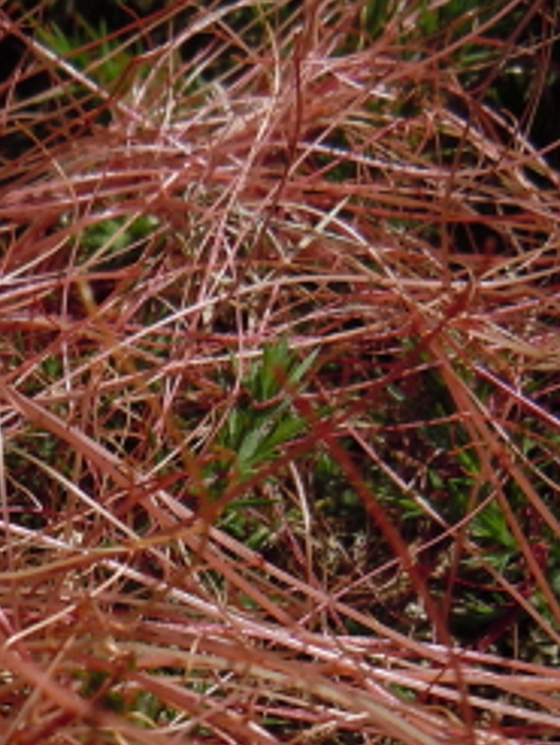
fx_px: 1680
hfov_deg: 17.9
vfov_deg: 24.4
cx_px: -124
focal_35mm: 78
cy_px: 648
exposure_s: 1/400
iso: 100
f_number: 7
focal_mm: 5.4
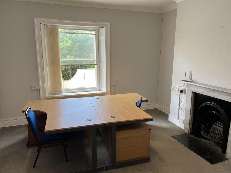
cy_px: 86
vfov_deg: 53.1
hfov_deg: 67.3
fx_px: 174
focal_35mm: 26
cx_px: 116
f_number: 1.5
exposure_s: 1/100
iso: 40
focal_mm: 5.7
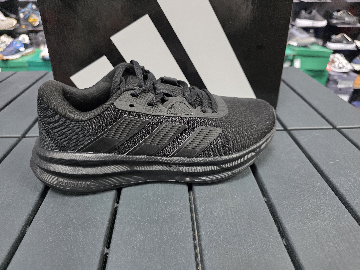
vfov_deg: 58.9
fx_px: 239
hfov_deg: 73.9
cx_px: 180
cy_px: 135
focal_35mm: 23
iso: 250
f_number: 1.7
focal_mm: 6.3
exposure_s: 1/66
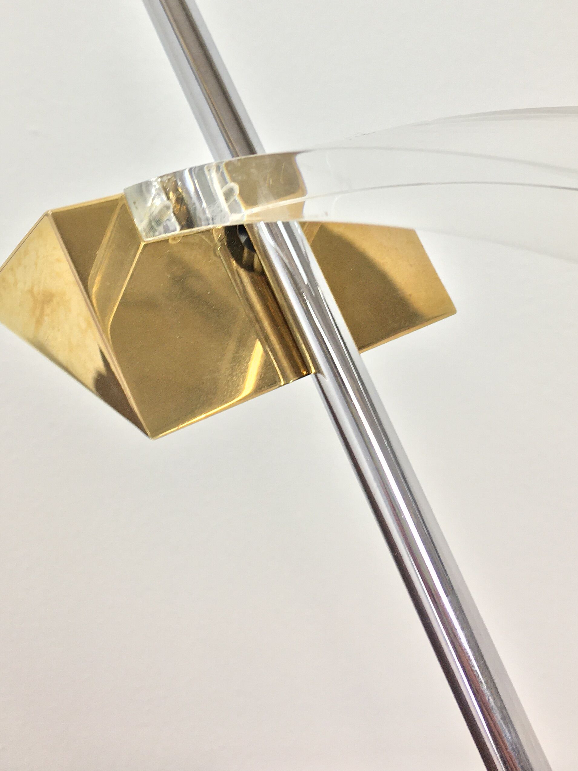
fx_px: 1024
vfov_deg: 39.8
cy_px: 168
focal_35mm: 46
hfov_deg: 31.5
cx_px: 259
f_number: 2.2
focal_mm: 4.15
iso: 25
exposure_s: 1/33
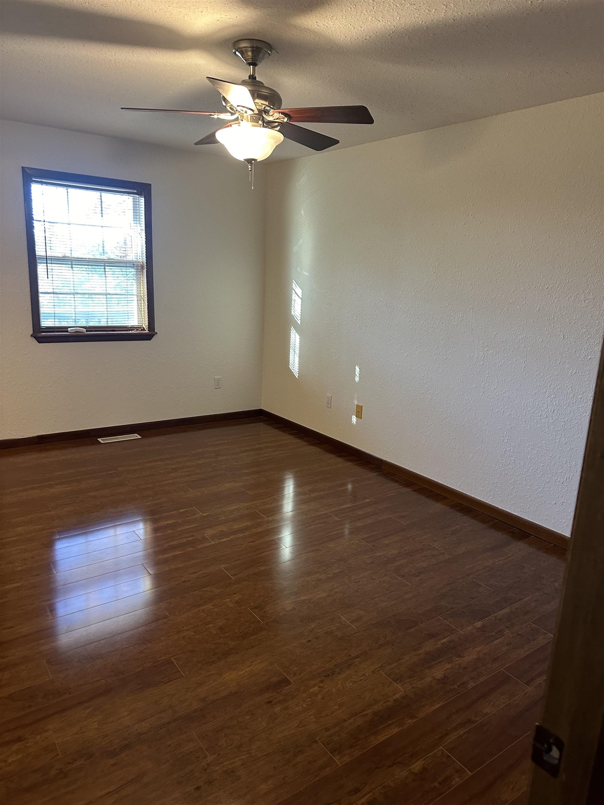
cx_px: 302
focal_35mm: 24
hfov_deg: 56.8
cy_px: 402
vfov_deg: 71.6
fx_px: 558
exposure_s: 1/60
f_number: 1.78
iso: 400
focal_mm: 6.86
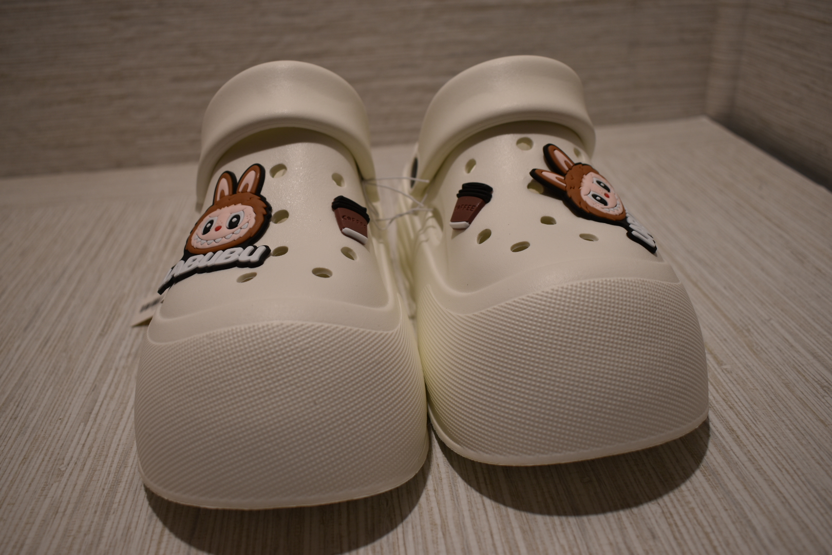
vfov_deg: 40.0
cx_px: 416
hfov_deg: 57.2
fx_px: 763
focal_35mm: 33
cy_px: 278
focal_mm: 22
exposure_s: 1/25
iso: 100
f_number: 4
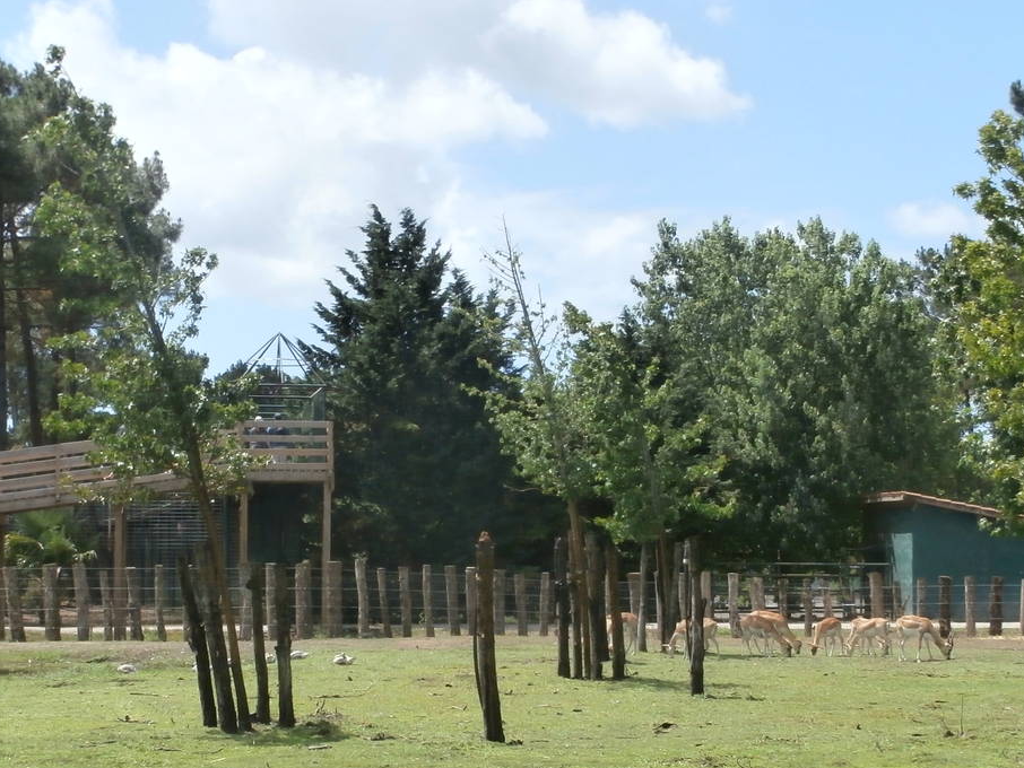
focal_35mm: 83
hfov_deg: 23.5
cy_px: 487
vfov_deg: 17.8
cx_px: 470
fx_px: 2456
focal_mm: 8.29
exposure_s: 1/100
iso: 100
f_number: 11
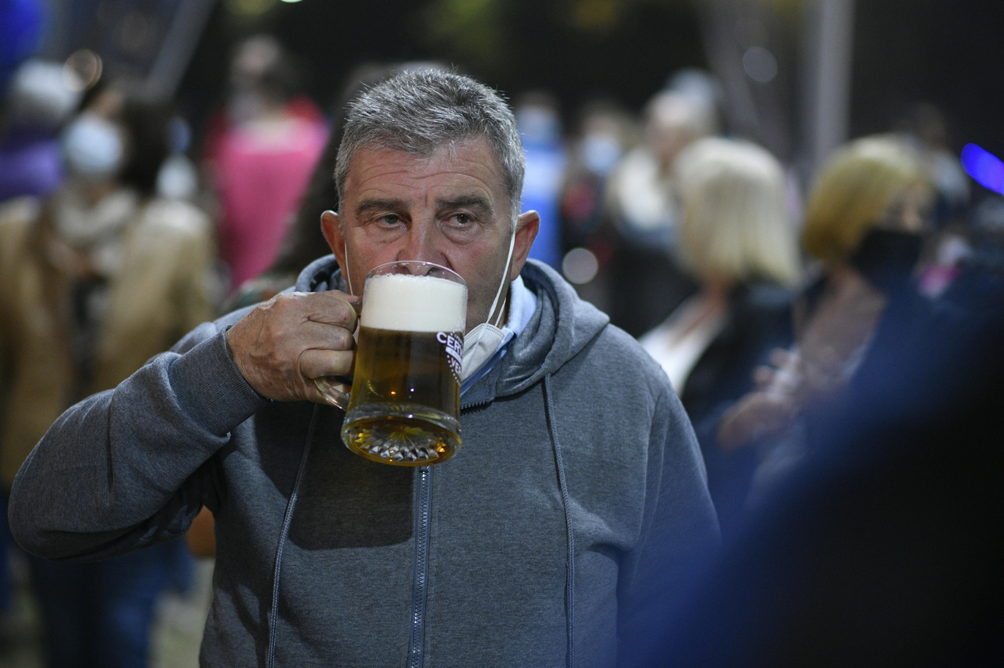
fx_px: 2760
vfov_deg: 13.8
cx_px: 451
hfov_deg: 20.6
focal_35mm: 99
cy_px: 350
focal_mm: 85
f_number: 2.2
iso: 1600
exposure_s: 1/125
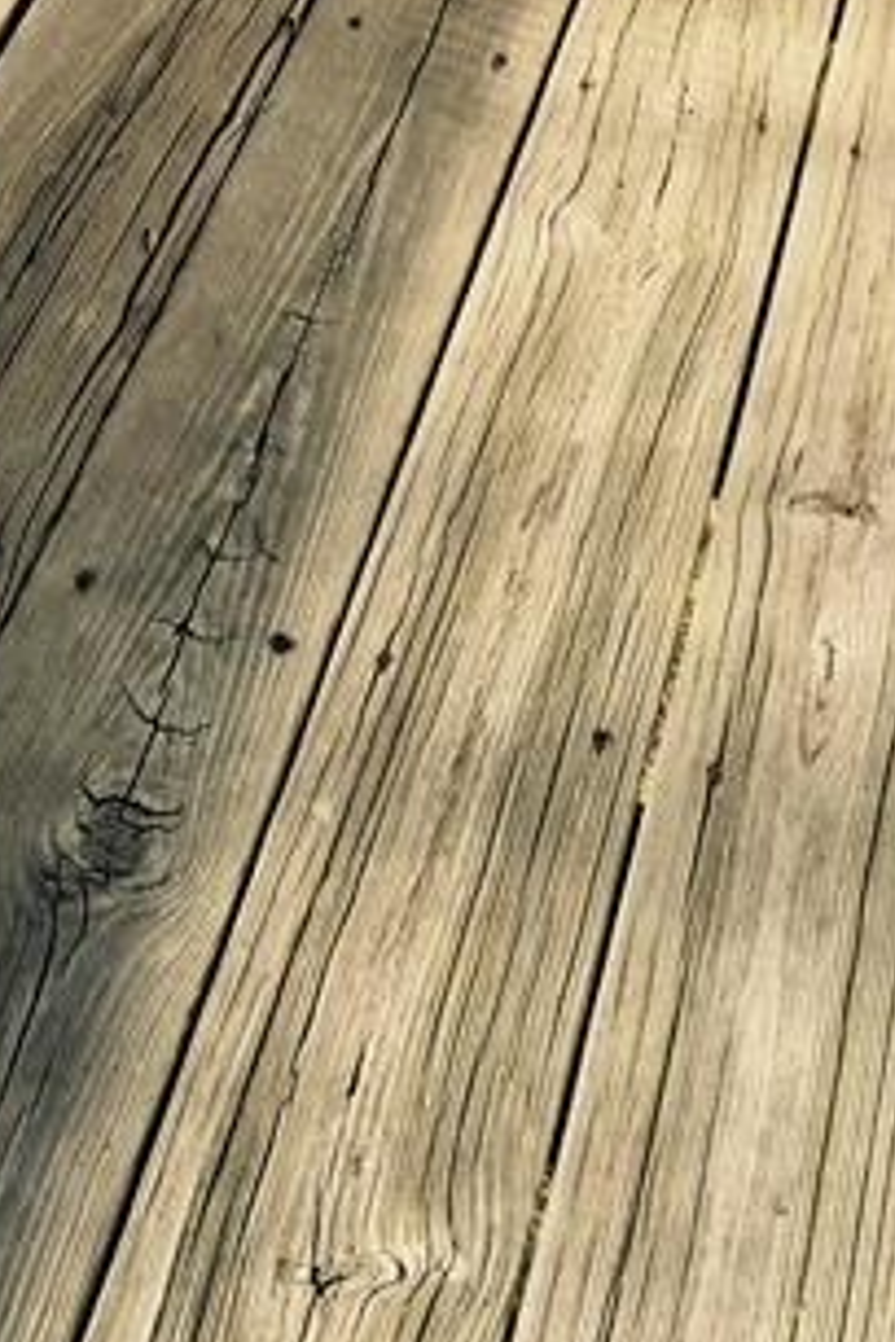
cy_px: -583
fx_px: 3766
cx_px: -136
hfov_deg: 13.2
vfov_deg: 18.3
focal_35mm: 101
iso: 32
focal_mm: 4.15
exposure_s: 1/1130
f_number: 2.2
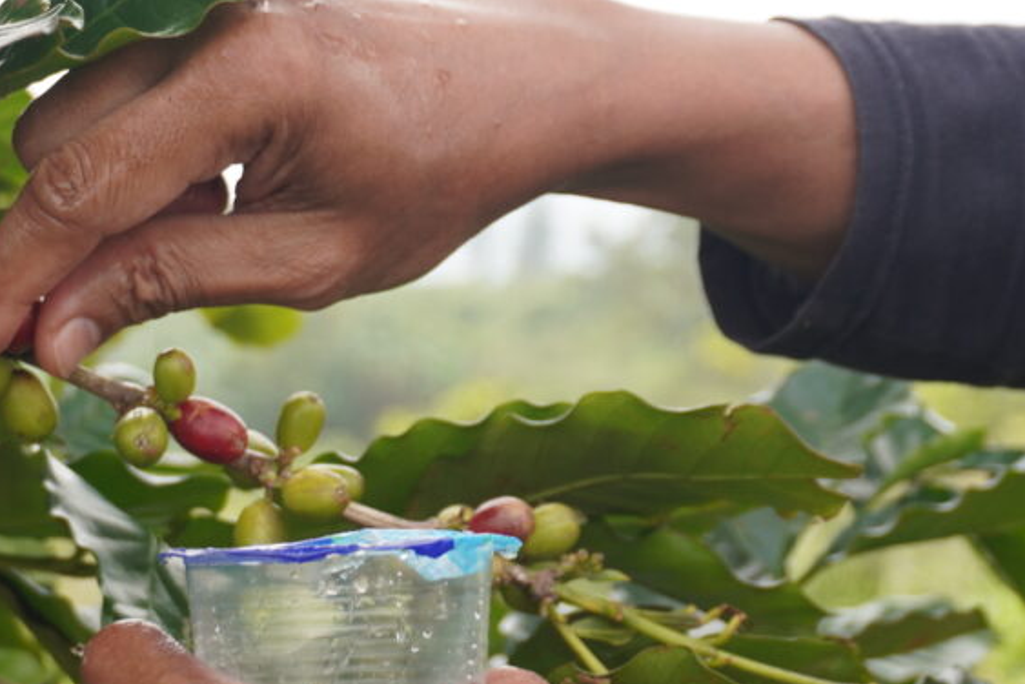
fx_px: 2874
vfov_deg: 13.6
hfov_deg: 20.1
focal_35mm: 101
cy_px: 299
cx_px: 244
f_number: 5.6
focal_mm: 37
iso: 100
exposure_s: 1/160
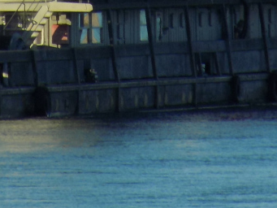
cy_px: -106
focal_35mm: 2402
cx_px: 50
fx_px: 19228
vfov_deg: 0.6
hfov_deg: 0.8
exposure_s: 1/200
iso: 80
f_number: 5.9
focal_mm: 112
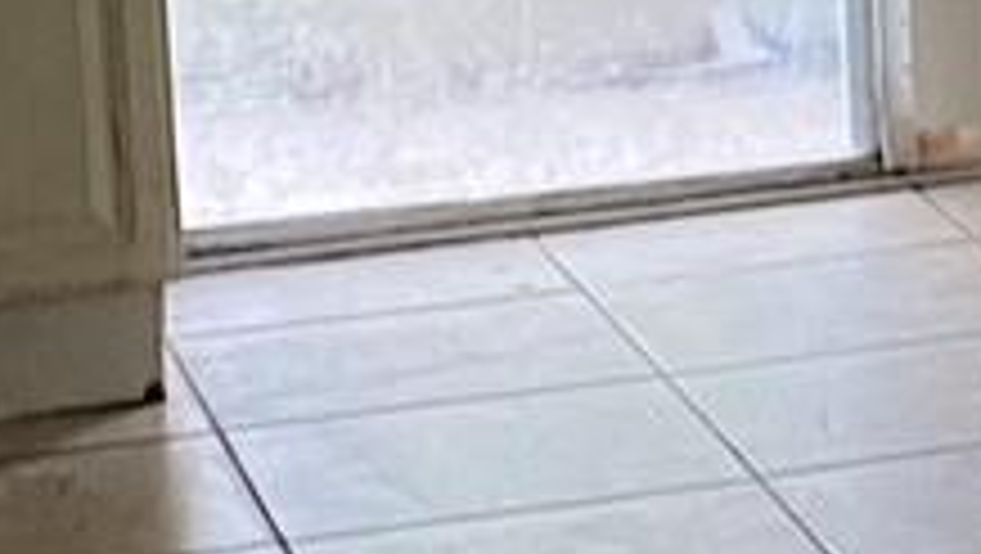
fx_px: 5415
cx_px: 2304
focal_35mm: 208
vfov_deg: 5.8
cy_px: -333
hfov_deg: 9.3
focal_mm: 4.25
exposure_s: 1/60
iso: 160
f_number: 1.8
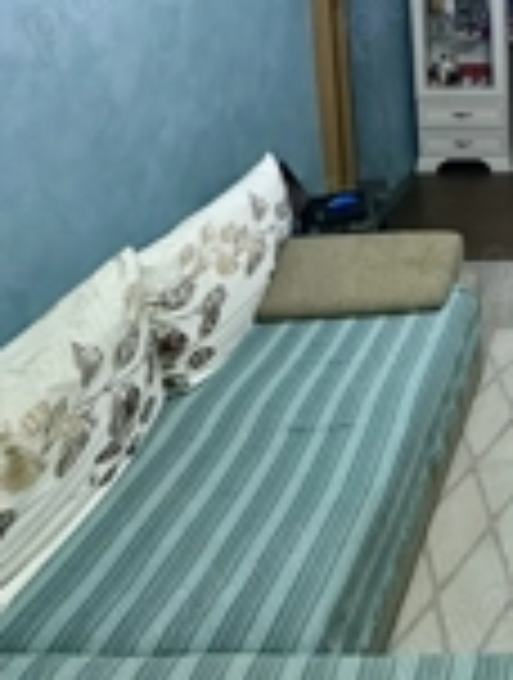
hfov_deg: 31.5
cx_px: 639
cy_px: 14
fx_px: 728
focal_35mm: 37
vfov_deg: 43.5
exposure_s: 1/50
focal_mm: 2.22
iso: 320
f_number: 2.2
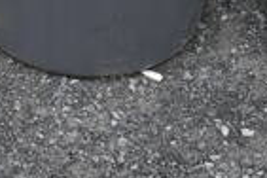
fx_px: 868
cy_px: -161
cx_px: 6
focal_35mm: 117
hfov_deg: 17.1
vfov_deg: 10.8
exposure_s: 1/125
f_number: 5.6
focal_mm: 18
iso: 100
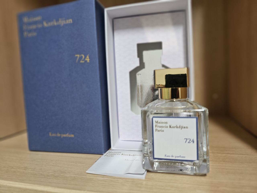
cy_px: 96
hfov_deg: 73.9
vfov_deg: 58.9
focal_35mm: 23
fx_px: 171
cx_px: 128
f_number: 1.7
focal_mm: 6.3
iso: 160
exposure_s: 1/67
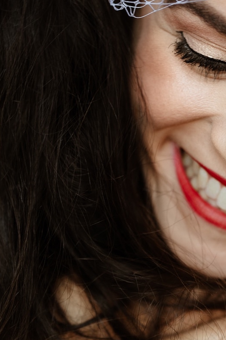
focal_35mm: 243
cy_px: 187
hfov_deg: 5.6
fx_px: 2291
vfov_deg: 8.5
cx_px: 221
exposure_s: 1/250
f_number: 2
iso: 500
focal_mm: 85
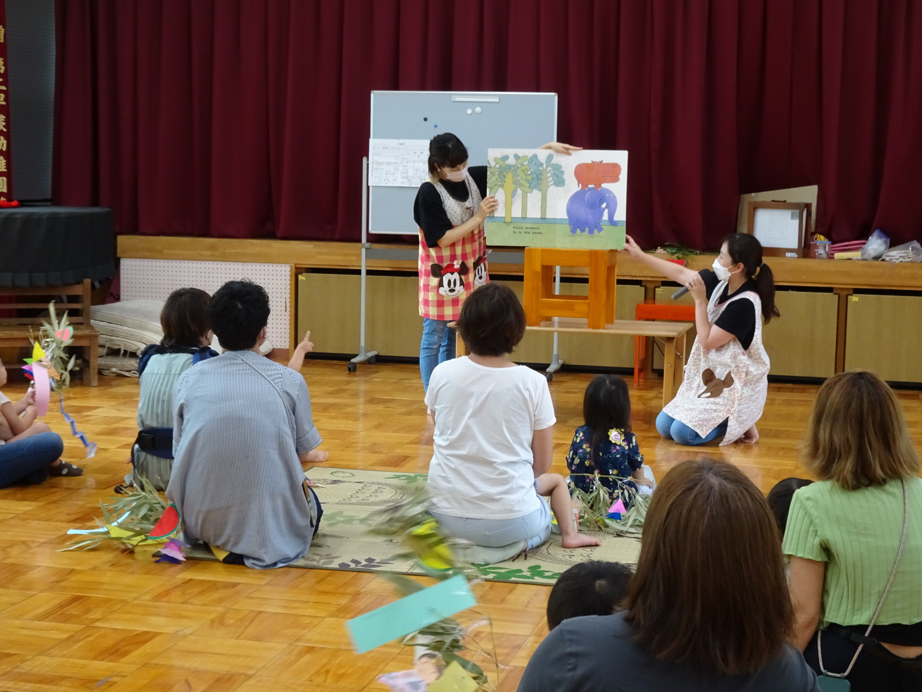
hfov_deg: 32.2
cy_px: 346
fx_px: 1598
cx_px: 461
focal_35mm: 60
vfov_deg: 24.4
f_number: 4.5
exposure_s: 1/50
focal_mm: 10.23
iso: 800
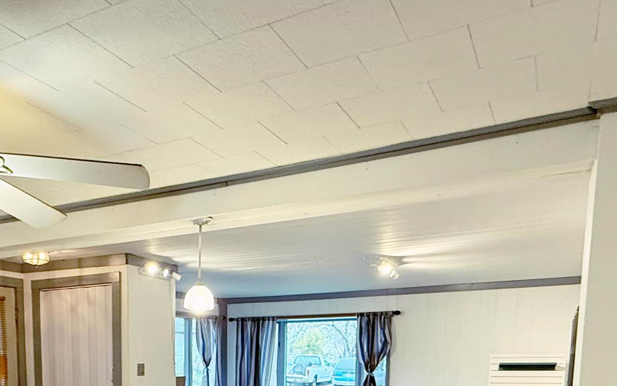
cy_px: 442
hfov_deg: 51.3
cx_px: 182
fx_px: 622
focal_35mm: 37
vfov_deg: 30.2
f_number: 2.2
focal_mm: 2.22
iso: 250
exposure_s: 1/60
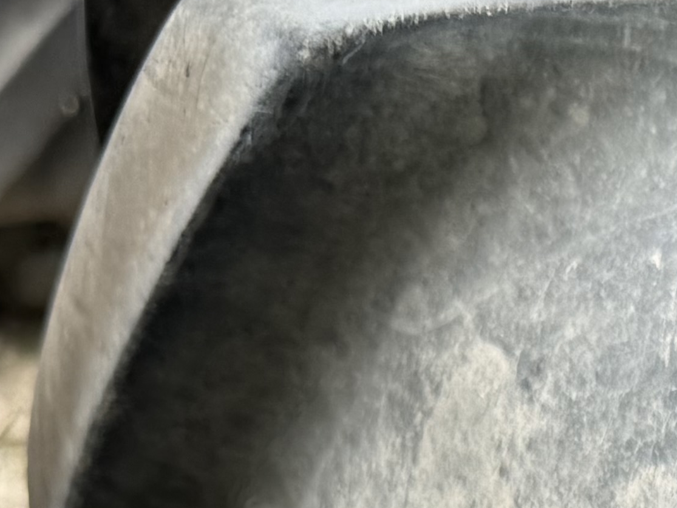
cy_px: 1283
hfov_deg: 15.1
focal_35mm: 123
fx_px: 2405
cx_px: 930
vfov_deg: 10.2
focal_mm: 6.76
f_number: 1.78
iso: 80
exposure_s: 1/510
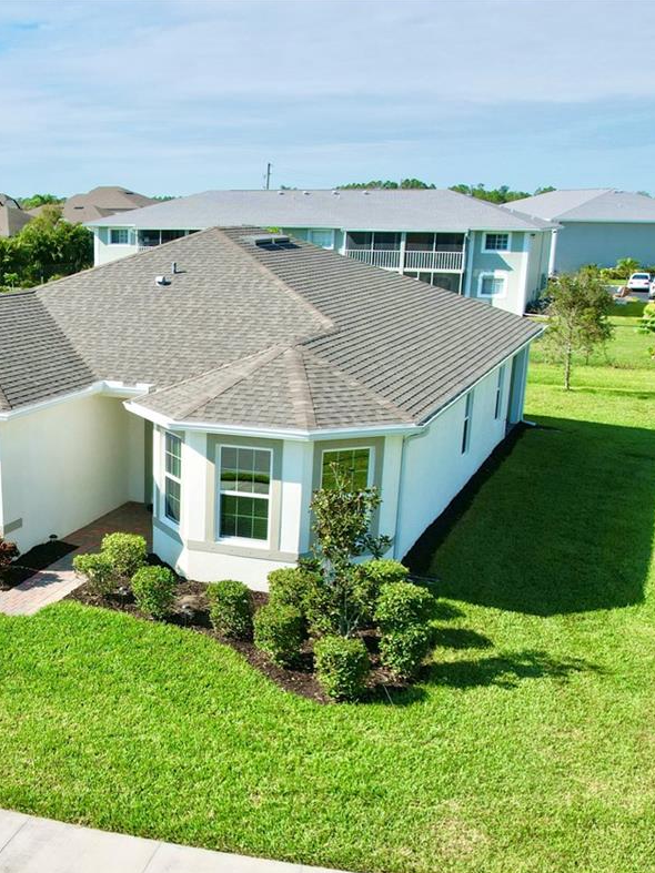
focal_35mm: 43
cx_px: 118
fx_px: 1085
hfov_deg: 32.5
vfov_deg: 43.2
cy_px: 587
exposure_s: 1/2500
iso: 110
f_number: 2.8
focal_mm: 8.38
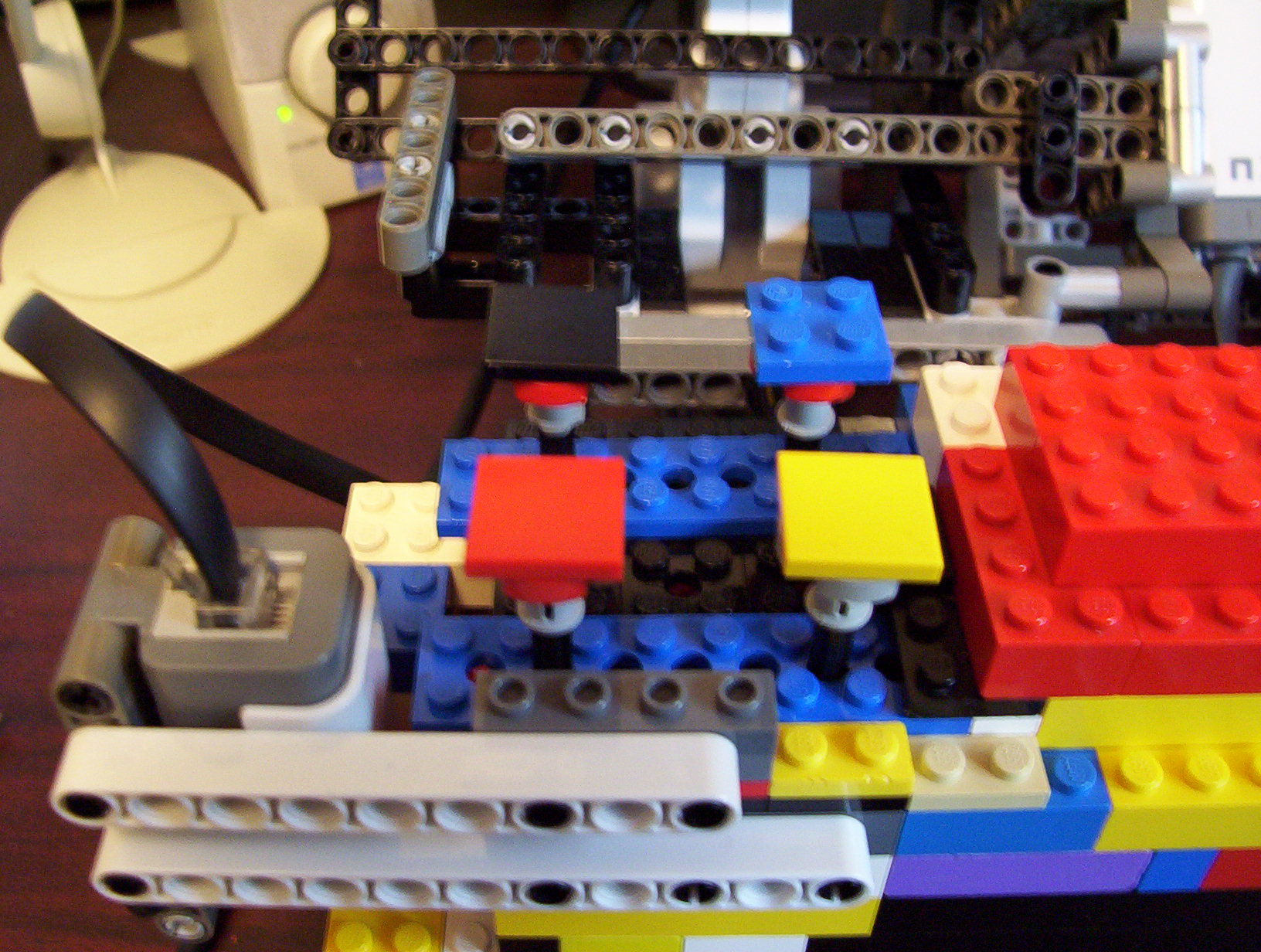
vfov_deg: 33.7
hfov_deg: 43.8
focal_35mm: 43
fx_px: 1570
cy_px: 476
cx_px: 630
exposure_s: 1/8
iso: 200
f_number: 2.73
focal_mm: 5.77
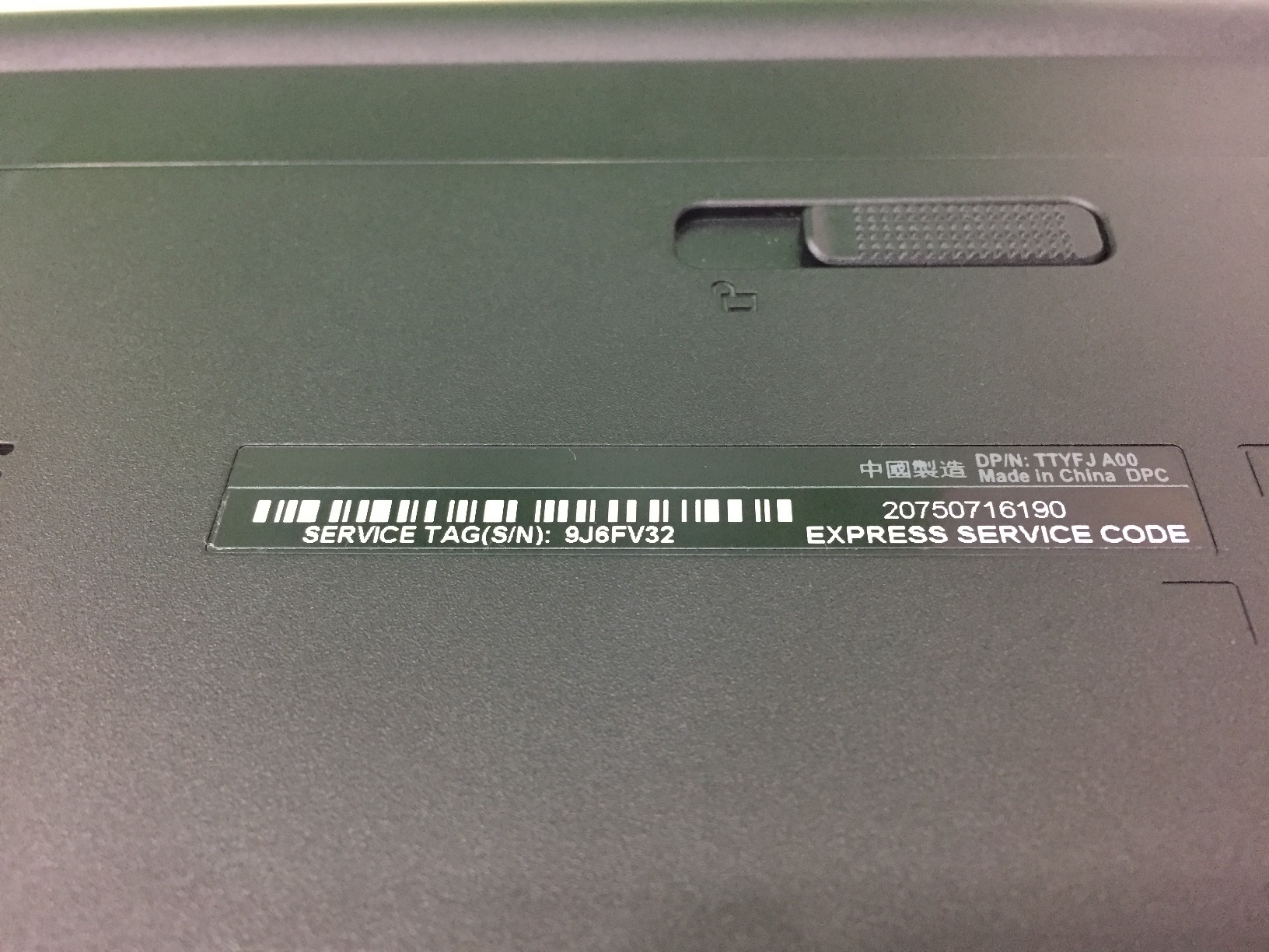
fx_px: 1063
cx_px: 634
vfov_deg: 48.2
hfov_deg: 61.7
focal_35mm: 29
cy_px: 476
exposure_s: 1/17
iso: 320
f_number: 2.2
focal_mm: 4.15
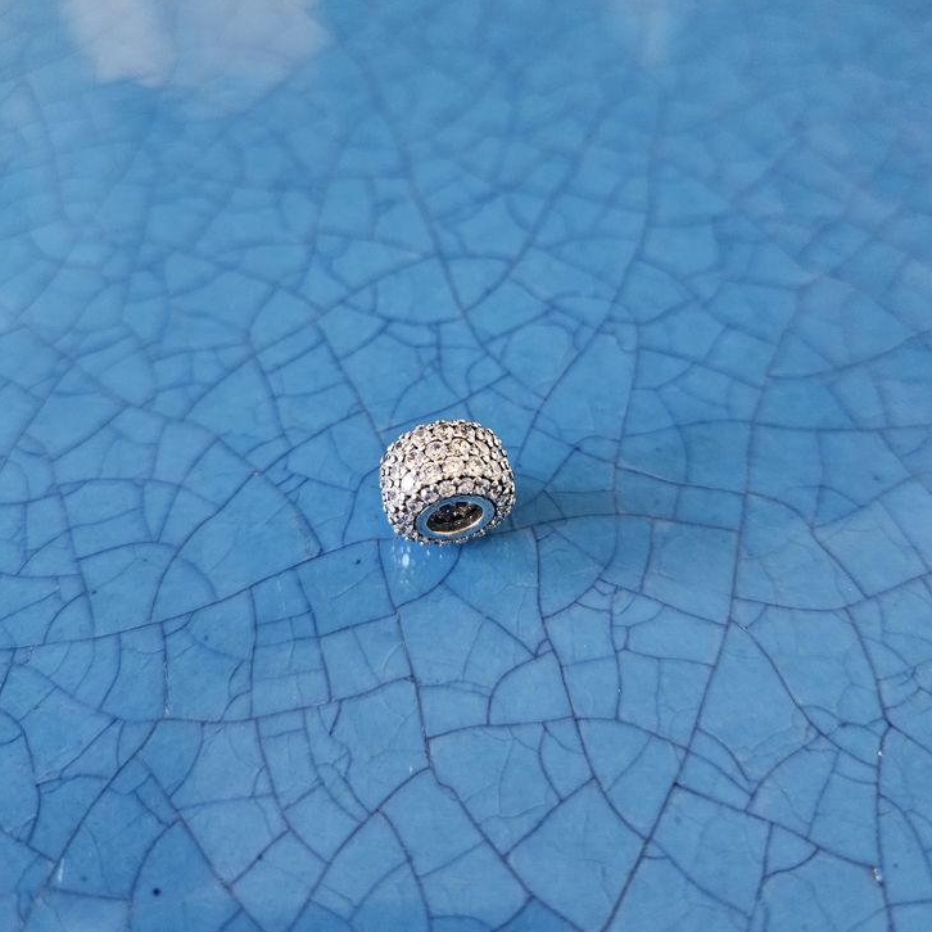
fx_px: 853
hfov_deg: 57.3
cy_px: 412
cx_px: 460
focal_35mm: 28
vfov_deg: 57.2
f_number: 1.8
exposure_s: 1/50
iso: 640
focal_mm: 5.4
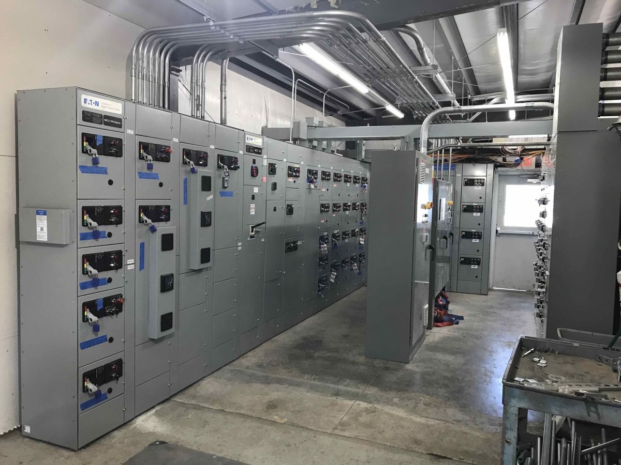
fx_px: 502
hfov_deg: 63.4
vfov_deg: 49.7
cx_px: 310
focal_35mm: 28
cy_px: 232
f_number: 1.8
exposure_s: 1/30
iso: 20
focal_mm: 3.99
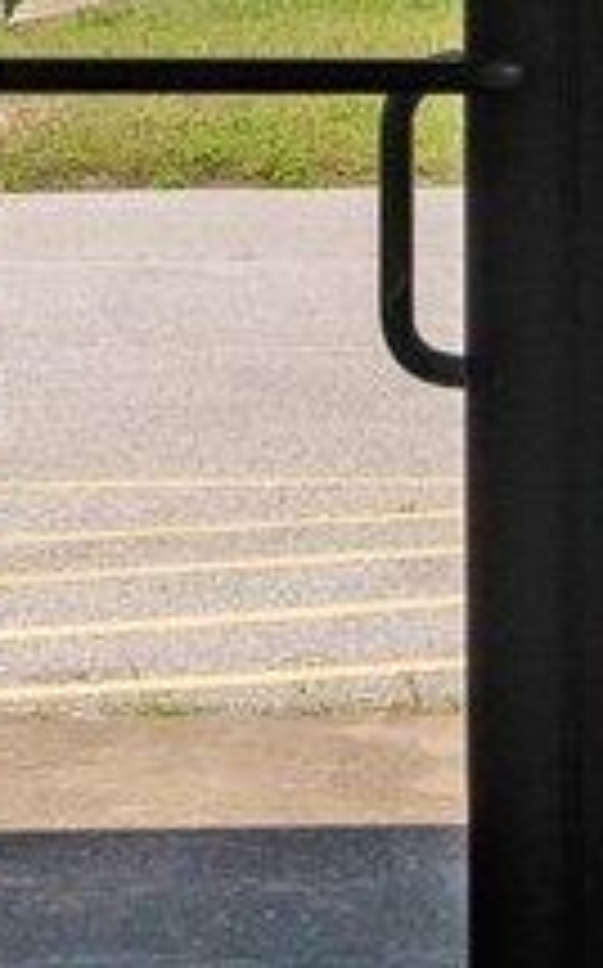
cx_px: 585
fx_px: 4764
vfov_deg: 11.3
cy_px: -277
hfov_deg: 7.2
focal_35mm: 181
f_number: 8
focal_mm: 18.6
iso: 400
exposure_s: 1/15
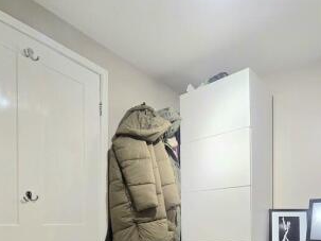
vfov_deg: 48.5
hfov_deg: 68.3
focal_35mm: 25
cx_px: 202
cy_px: 221
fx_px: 232
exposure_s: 1/50.3
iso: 160
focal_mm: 2.2
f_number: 2.2
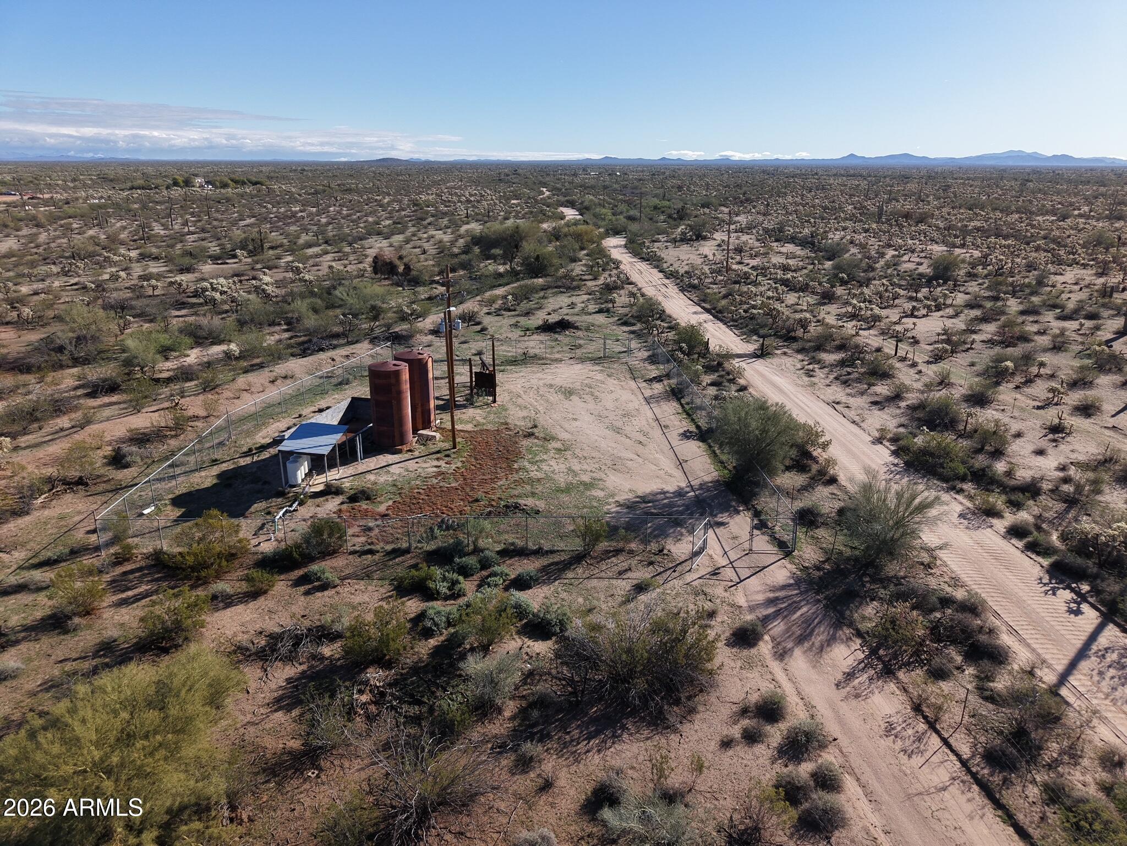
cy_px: 423
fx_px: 781
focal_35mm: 24
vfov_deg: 56.8
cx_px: 564
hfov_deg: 71.6
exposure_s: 1/125
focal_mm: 8.67
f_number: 1.8
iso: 190
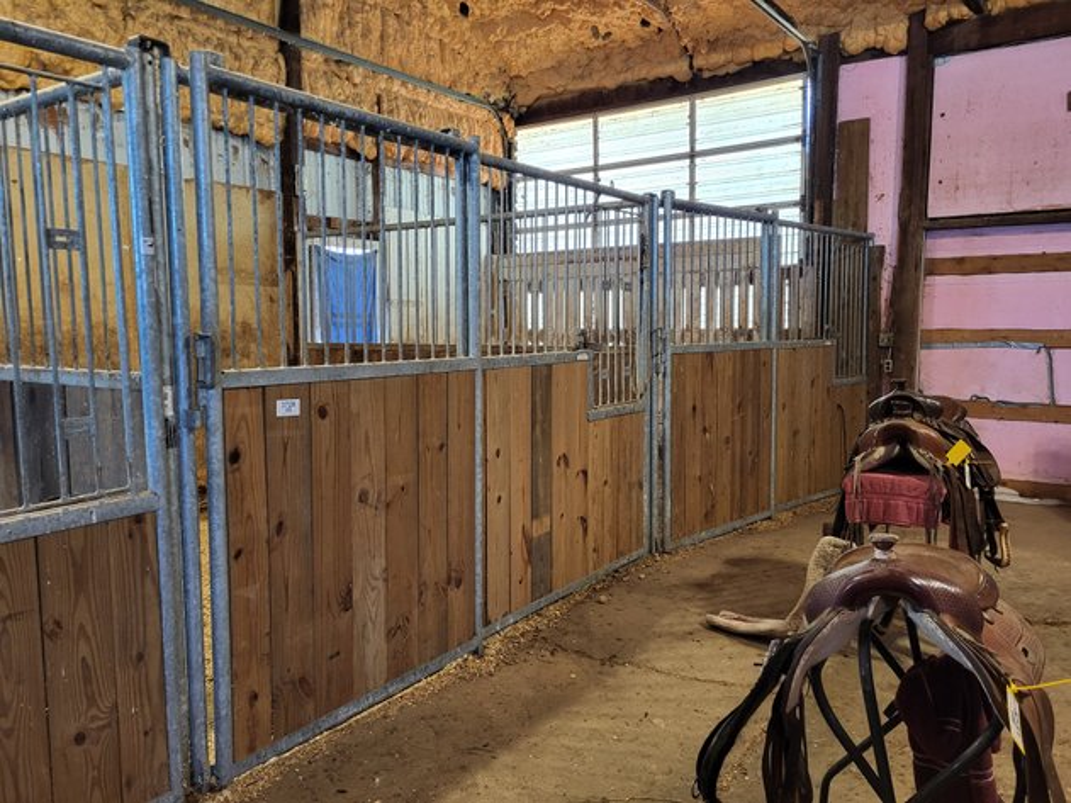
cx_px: 536
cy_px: 402
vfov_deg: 53.0
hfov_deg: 67.3
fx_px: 804
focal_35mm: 26
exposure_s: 1/40
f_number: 1.8
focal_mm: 5.4
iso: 320
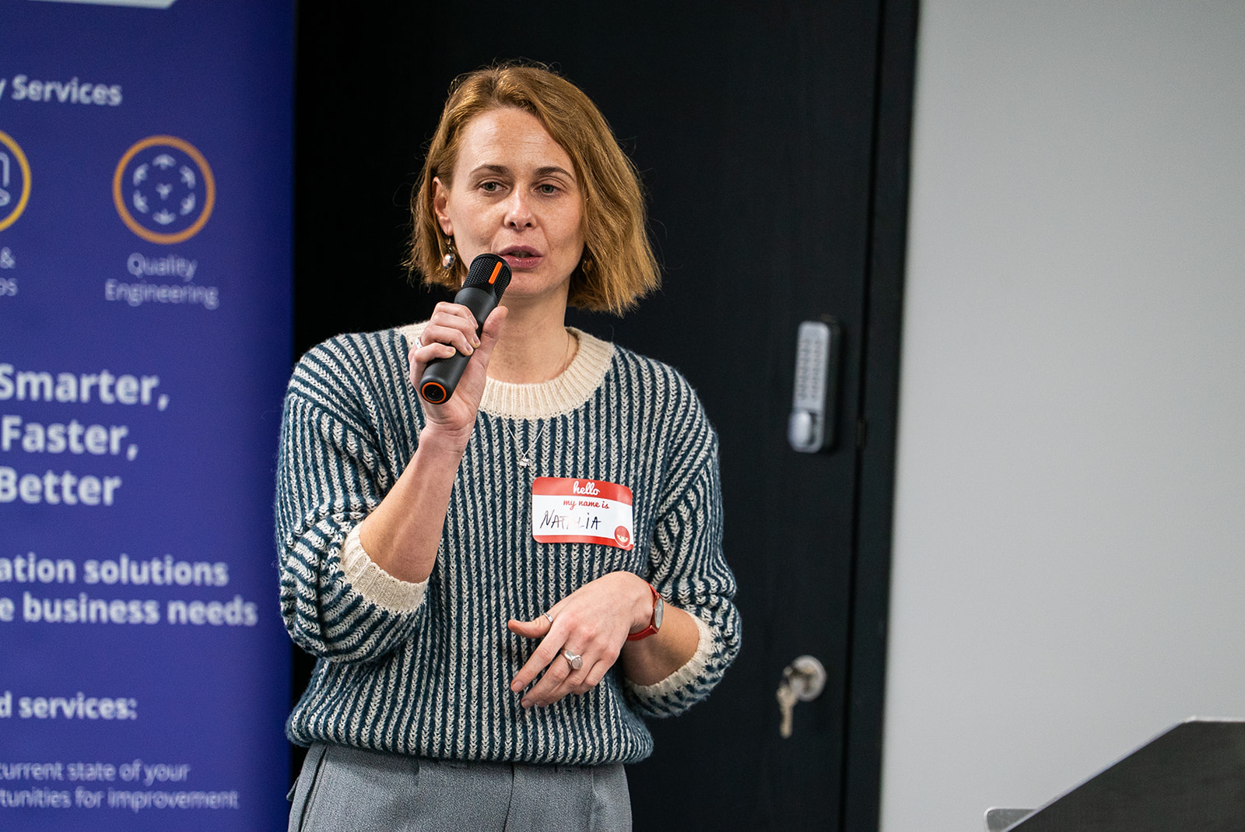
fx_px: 8582
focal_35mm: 248
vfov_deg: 5.5
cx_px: 622
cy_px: 416
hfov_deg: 8.3
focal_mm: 248
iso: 2000
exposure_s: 1/125
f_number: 5.6
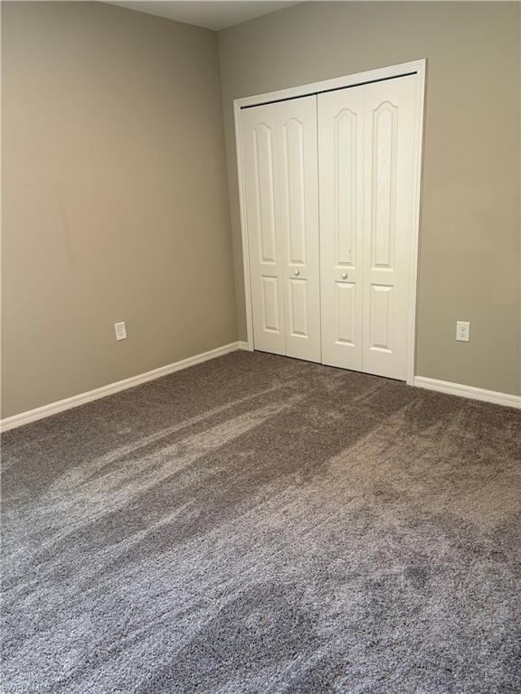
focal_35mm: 26
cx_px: 260
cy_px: 347
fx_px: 522
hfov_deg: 53.1
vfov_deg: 67.3
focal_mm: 5.96
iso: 200
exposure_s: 1/60
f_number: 1.6
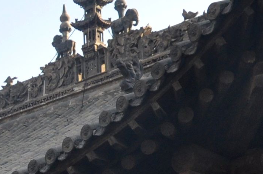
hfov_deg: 9.9
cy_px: 366
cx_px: -153
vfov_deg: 6.6
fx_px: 1459
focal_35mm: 200
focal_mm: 22
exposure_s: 1/200
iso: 360
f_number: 8
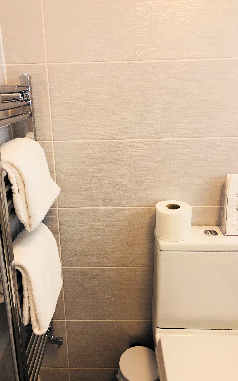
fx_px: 311
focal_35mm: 30
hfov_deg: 41.8
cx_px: 107
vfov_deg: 62.9
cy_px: 189
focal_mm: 3.99
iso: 40
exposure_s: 1/25
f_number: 1.8
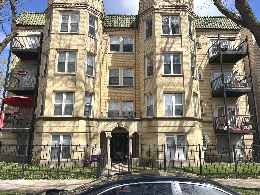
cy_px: 98
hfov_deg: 67.3
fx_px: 195
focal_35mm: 26
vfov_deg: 53.1
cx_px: 130
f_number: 1.5
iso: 50
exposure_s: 1/3831
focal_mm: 5.7
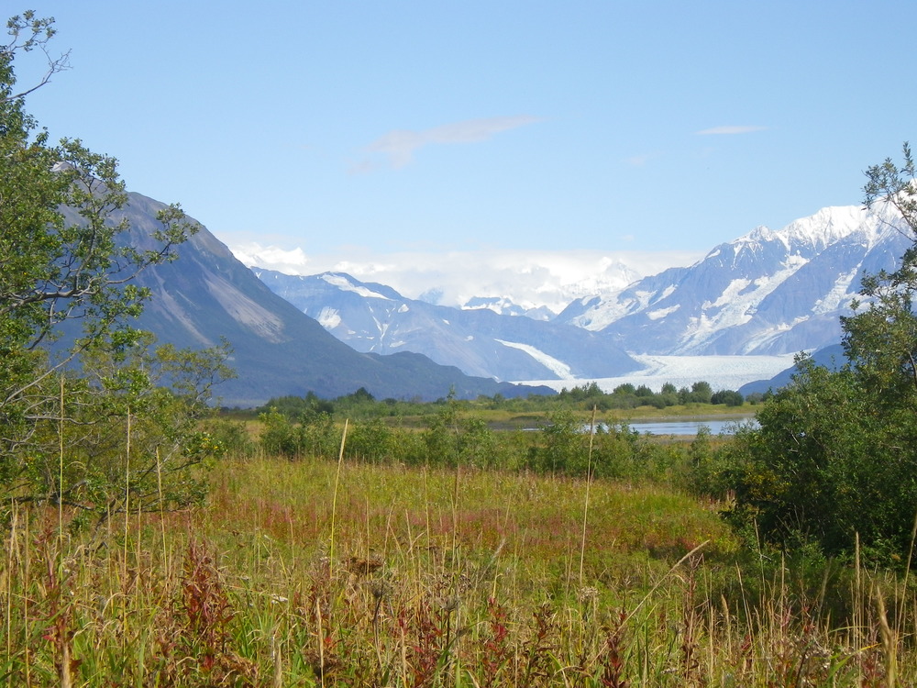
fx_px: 3046
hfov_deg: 17.1
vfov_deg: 12.9
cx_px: 458
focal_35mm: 115
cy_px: 344
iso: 80
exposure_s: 1/320
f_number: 6.3
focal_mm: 20.6
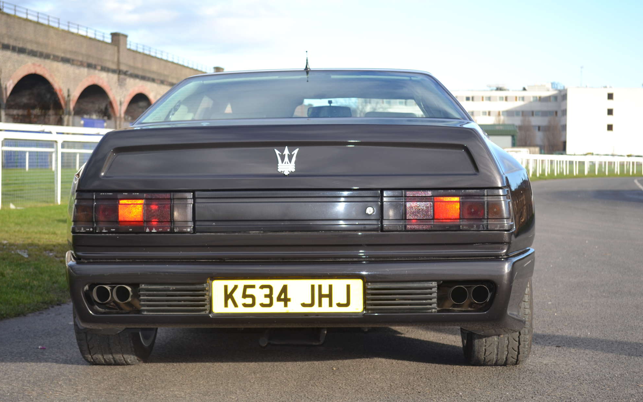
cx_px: 319
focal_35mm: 62
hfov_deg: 33.0
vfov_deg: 21.0
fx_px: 1087
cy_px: 191
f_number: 5.3
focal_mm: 40
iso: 100
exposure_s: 1/125
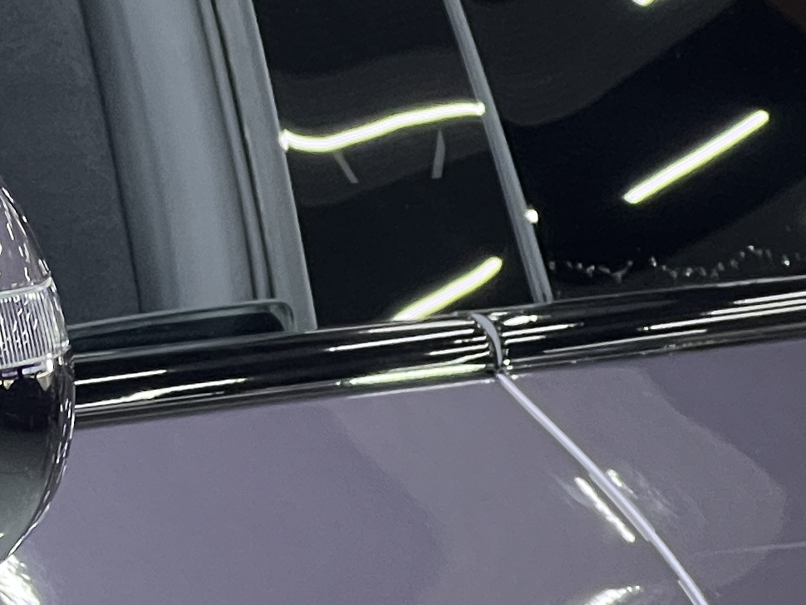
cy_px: 191
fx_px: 7453
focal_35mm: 320
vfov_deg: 4.6
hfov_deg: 6.1
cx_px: -729
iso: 160
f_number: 2.8
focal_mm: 9
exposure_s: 1/100
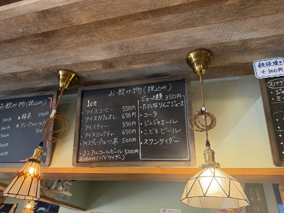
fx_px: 197
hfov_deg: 71.6
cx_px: 142
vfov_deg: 56.8
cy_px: 106
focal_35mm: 24
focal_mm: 6.76
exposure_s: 1/120
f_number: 1.78
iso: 250
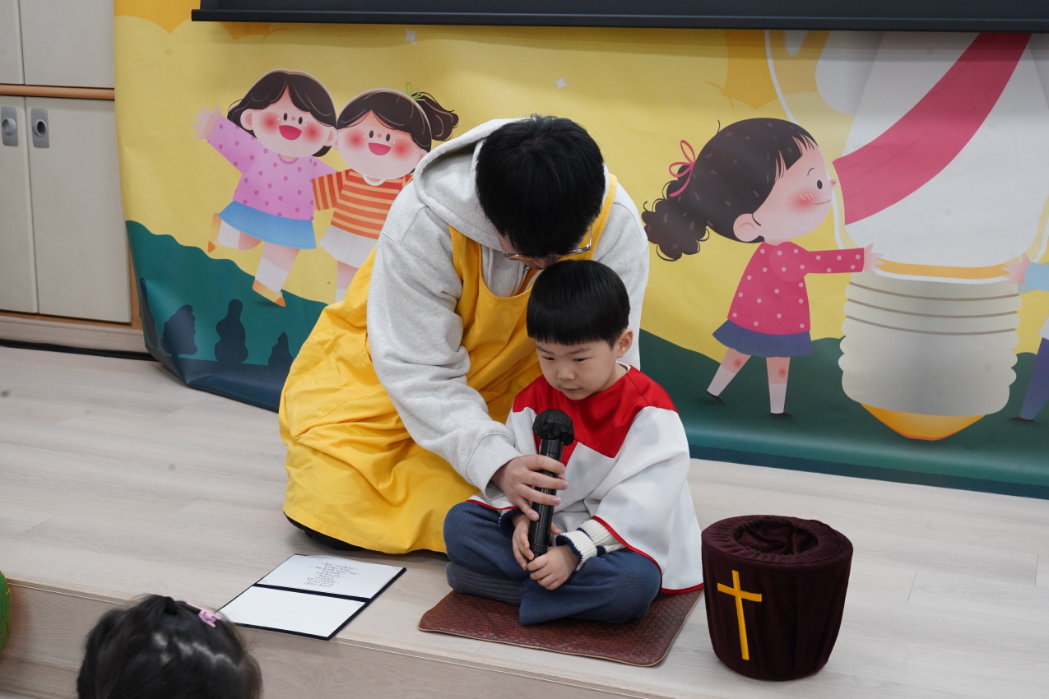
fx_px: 1486
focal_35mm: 51
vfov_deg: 26.5
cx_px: 517
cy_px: 344
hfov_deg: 38.9
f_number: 13
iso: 2500
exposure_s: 1/25
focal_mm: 50
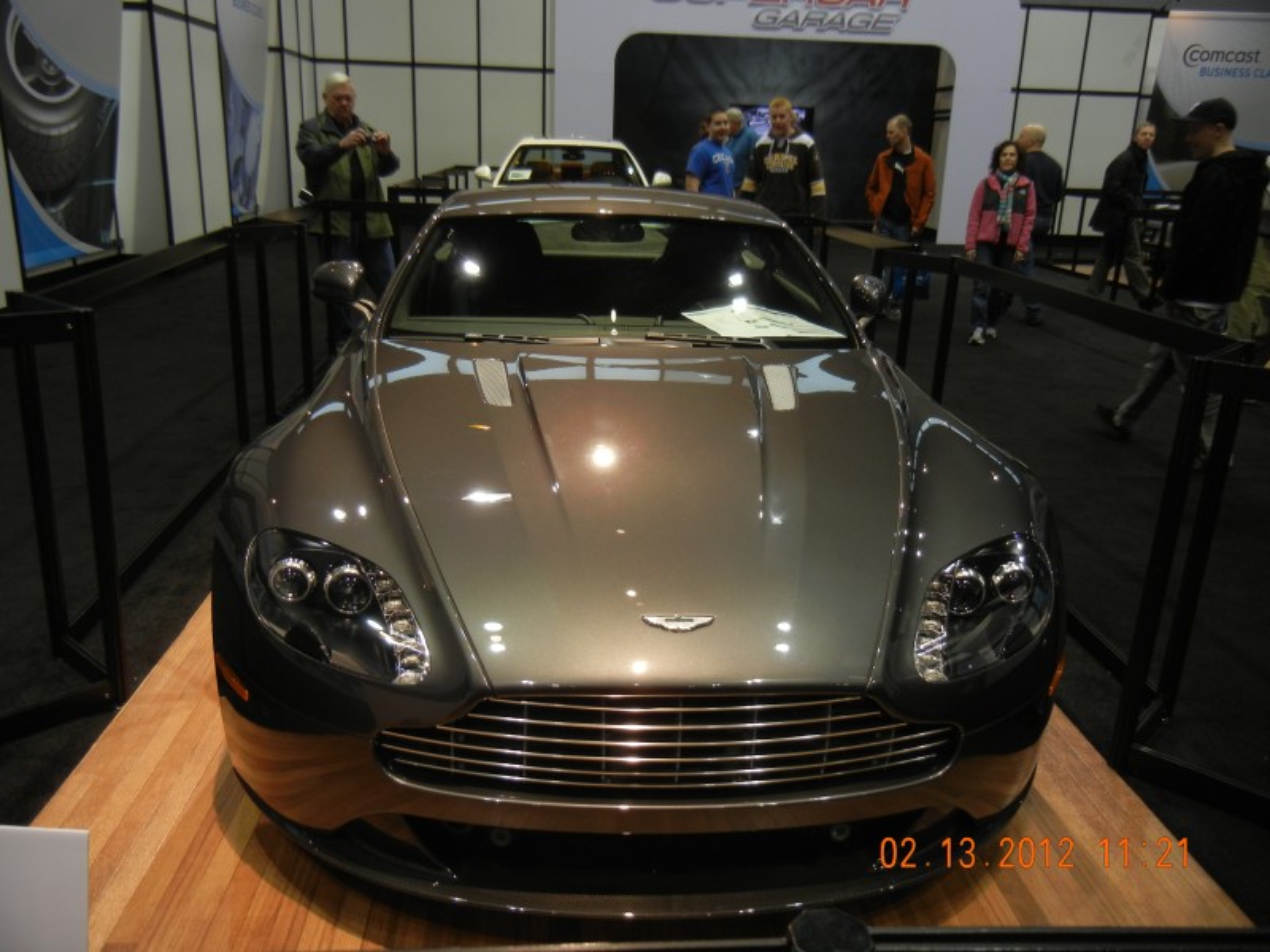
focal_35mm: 30
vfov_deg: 46.8
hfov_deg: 60.0
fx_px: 1101
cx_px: 635
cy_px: 476
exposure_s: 1/50.7
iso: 160
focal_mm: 5.4
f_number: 3.5
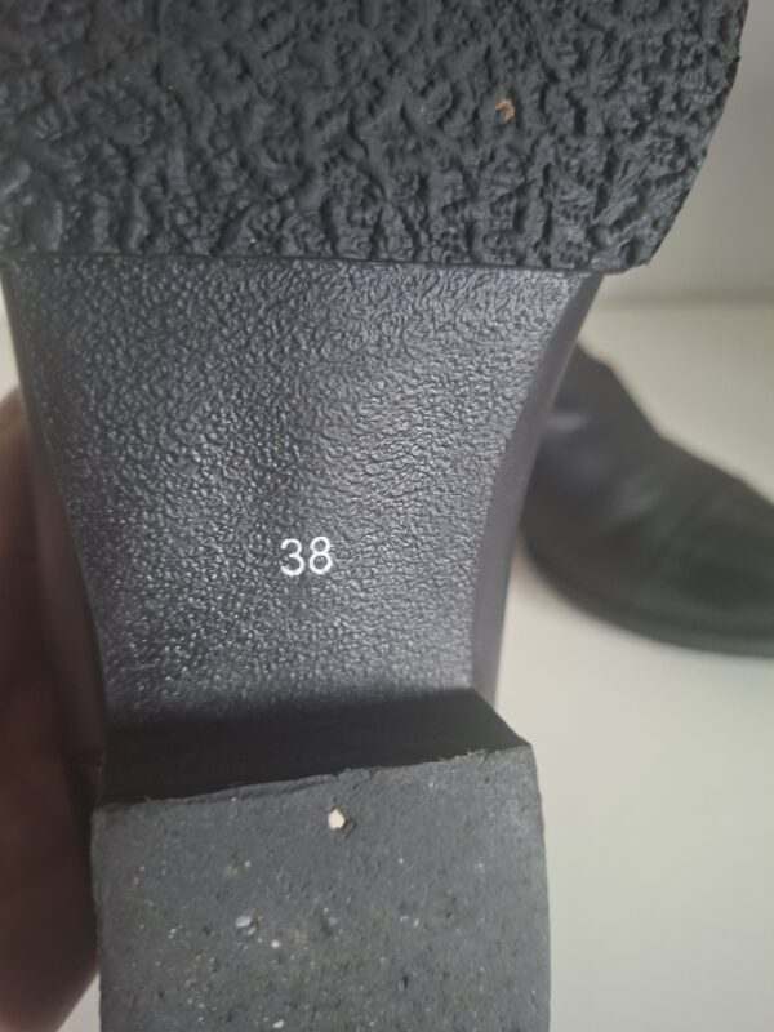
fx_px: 686
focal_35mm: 23
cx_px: 387
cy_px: 516
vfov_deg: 73.9
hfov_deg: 58.9
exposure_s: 1/25
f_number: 1.8
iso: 400
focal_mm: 5.54
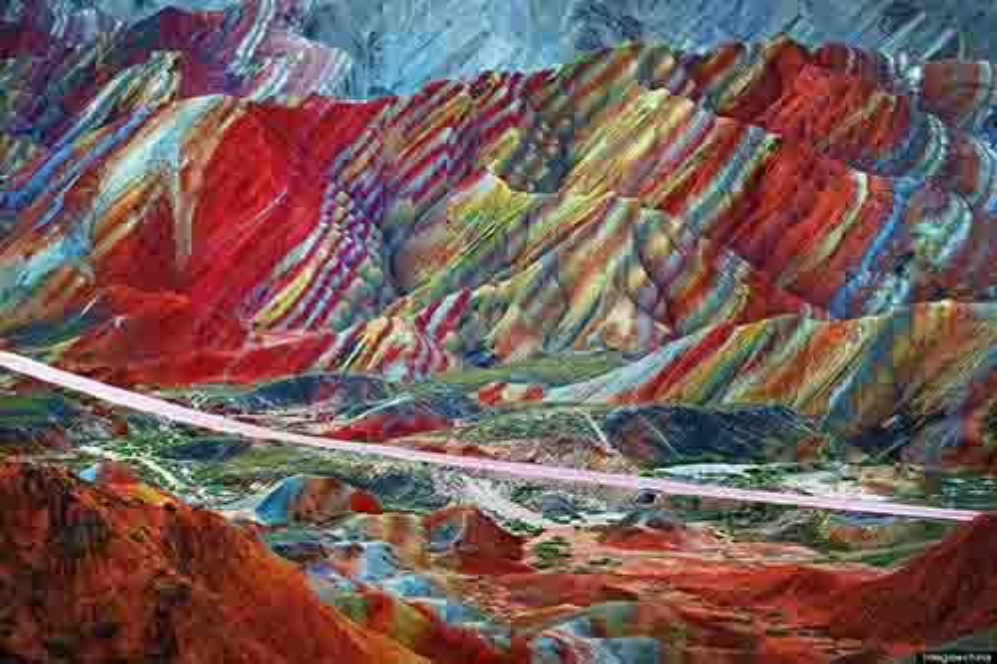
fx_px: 3737
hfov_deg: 15.2
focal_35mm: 135
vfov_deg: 10.2
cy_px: 332
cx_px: 498
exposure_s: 1/250
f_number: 1.8
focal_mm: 135
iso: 100
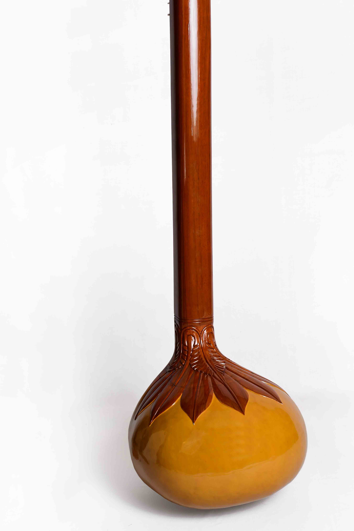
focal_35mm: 65
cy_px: 201
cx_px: 199
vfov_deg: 30.8
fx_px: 959
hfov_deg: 20.9
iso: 200
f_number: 9
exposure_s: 1/100
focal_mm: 35
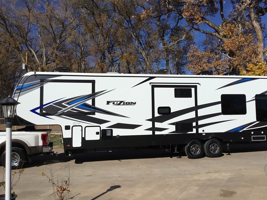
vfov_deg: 41.8
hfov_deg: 53.9
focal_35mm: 34
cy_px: 101
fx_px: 262
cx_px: 144
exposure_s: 1/4525
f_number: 2.4
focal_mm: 3.3
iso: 25
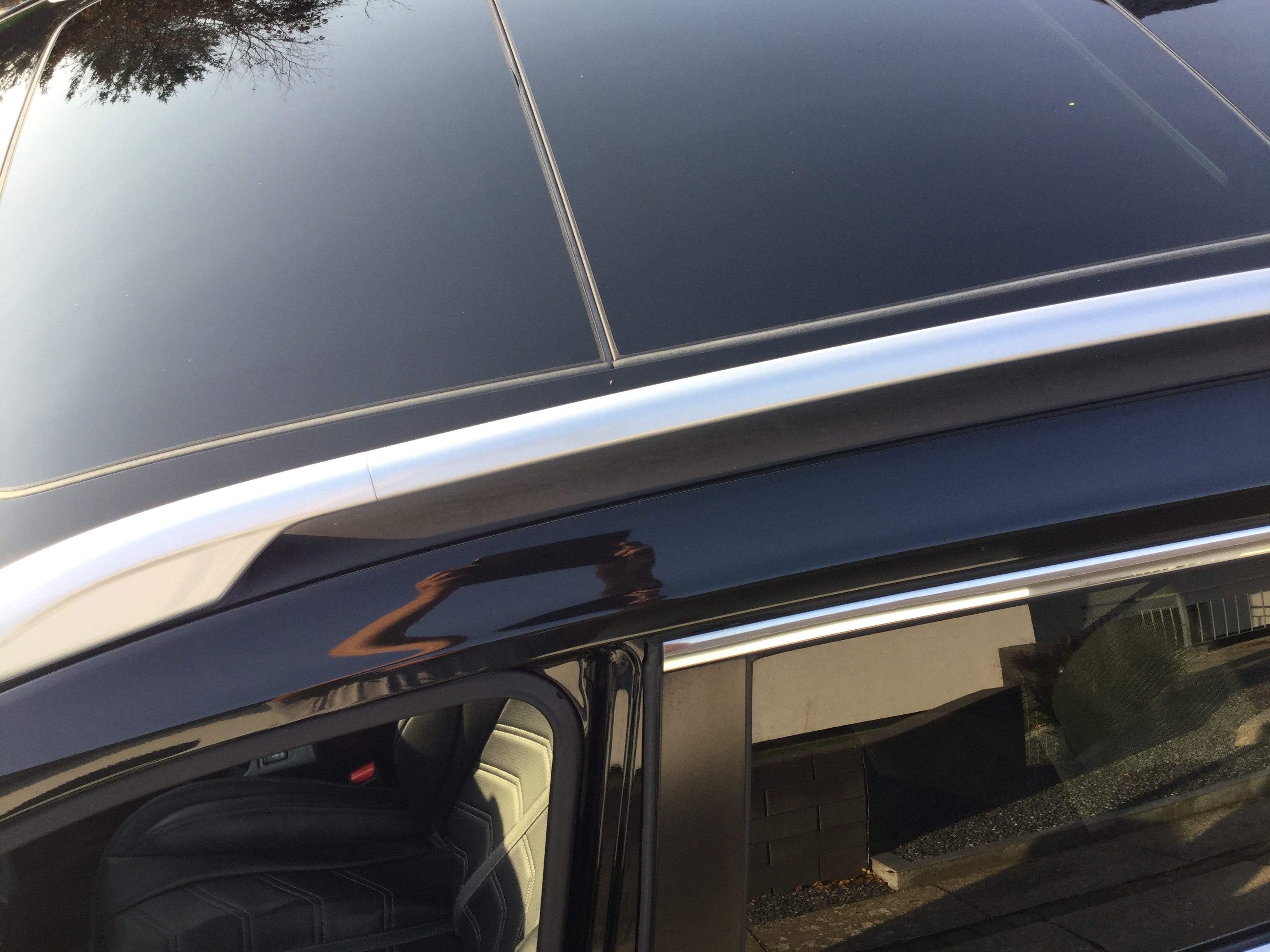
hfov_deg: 58.4
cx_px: 635
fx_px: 1137
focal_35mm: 31
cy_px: 476
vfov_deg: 45.4
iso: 25
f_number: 2.4
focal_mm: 3.3
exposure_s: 1/154
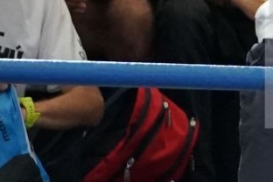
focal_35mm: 1375
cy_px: 49
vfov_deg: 1.0
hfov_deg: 1.5
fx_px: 10426
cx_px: 643
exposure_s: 1/1000
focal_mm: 159
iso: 4000
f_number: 2.8
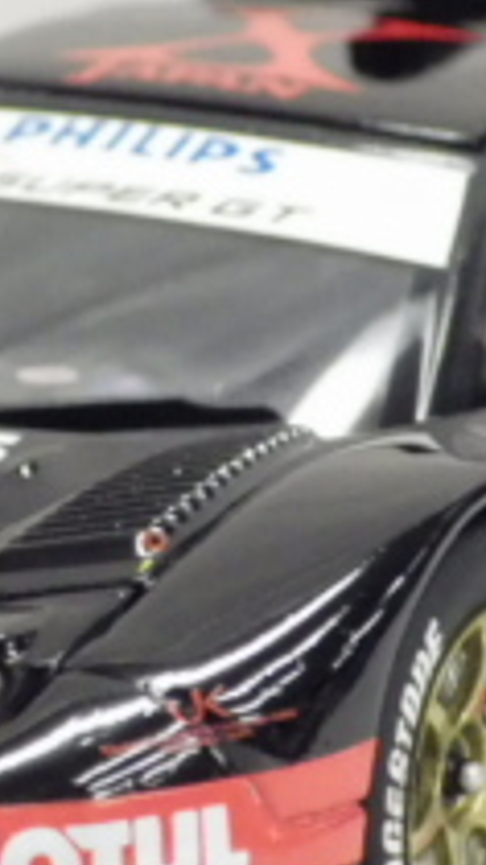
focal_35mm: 395
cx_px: 103
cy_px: 416
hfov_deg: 3.1
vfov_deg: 5.5
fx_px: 9057
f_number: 4.8
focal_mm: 21.3
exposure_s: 1/30
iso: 800
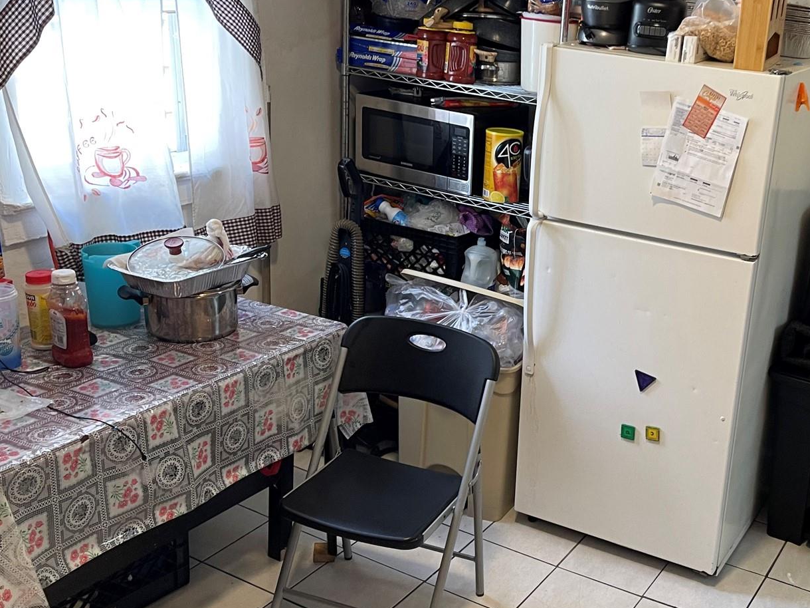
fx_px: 983
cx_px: 573
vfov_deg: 34.3
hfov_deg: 43.8
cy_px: 313
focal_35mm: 42
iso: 125
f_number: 1.6
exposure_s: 1/60
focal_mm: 5.1
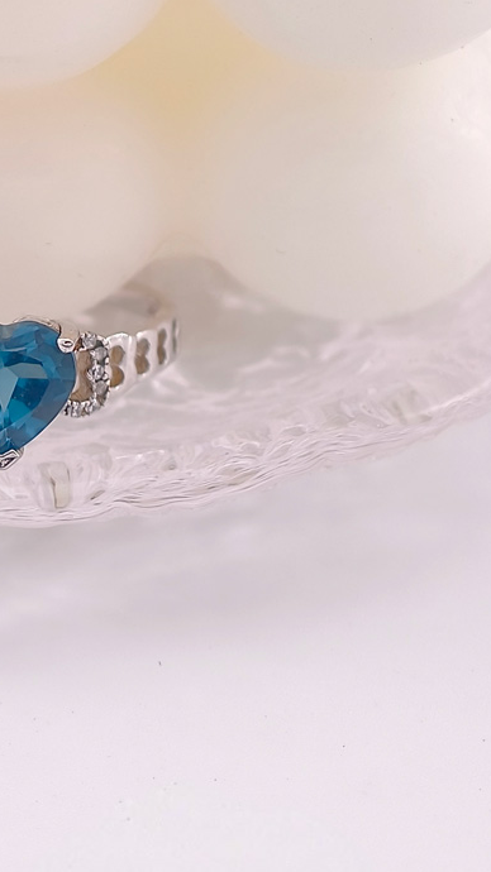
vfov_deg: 9.1
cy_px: 362
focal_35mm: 237
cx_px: 15
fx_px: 5487
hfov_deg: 5.1
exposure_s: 1/200
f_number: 2.67
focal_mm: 22.48
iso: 125
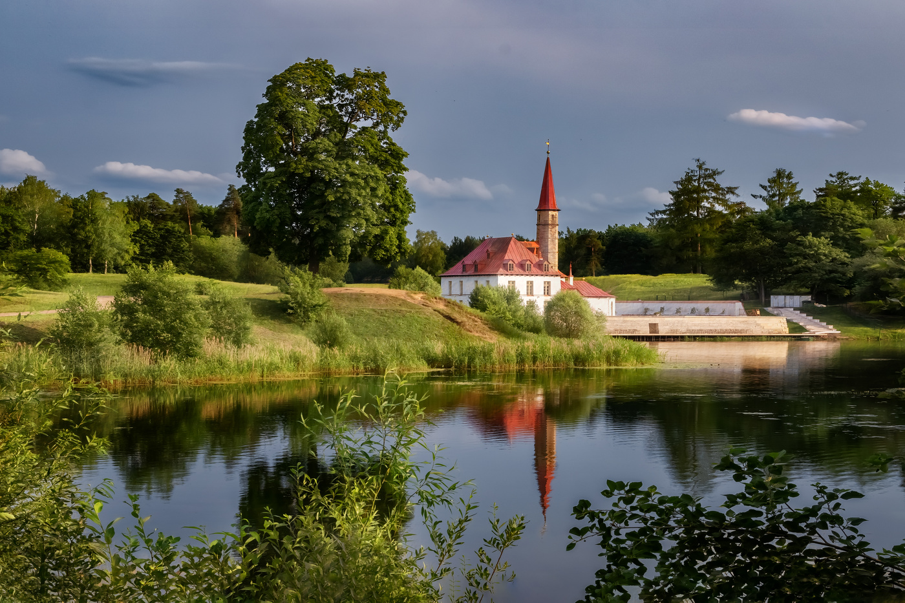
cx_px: 452
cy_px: 302
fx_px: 1483
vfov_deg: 23.0
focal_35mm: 59
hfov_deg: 33.9
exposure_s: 1/320
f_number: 10
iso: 400
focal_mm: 39.38
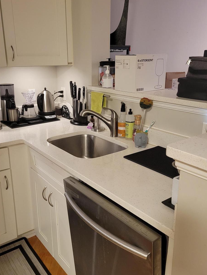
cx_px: 100
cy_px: 144
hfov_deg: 43.0
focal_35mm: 33
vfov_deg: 55.3
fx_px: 263
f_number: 1.8
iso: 640
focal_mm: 5.4
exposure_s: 1/40
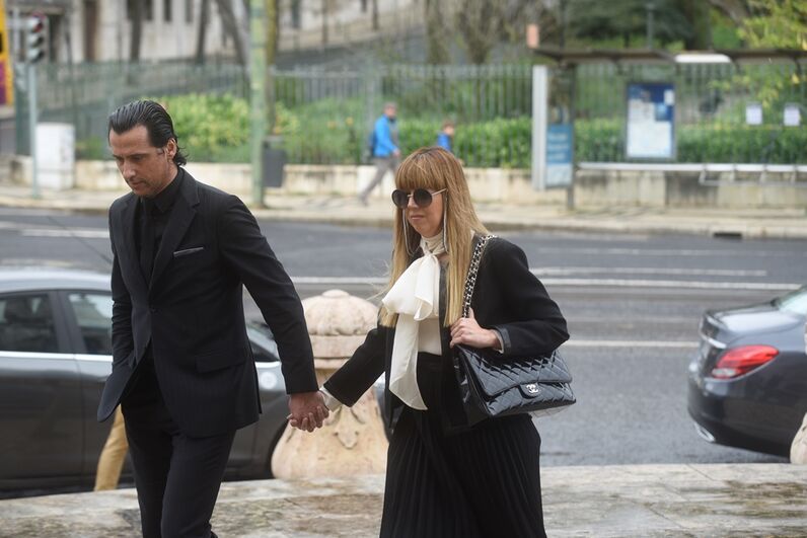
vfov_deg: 12.2
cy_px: 269
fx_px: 2511
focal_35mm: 112
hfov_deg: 18.3
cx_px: 404
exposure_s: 1/500
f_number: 4.5
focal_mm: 112
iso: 250
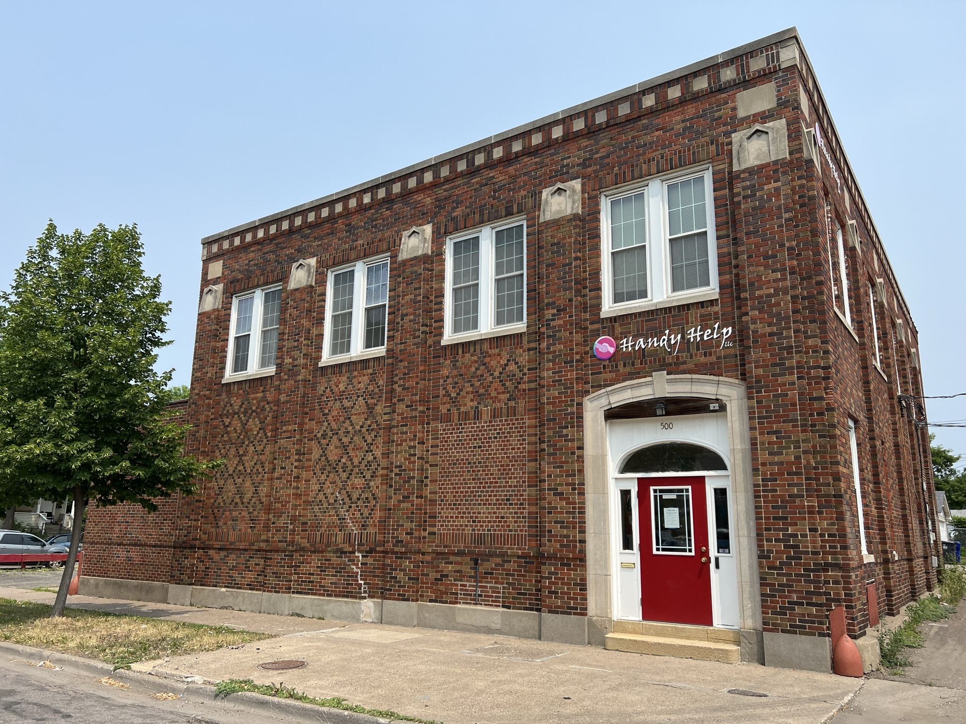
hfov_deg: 67.3
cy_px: 362
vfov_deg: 53.1
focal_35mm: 26
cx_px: 483
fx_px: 726
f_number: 1.5
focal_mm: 5.7
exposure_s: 1/4115
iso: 50
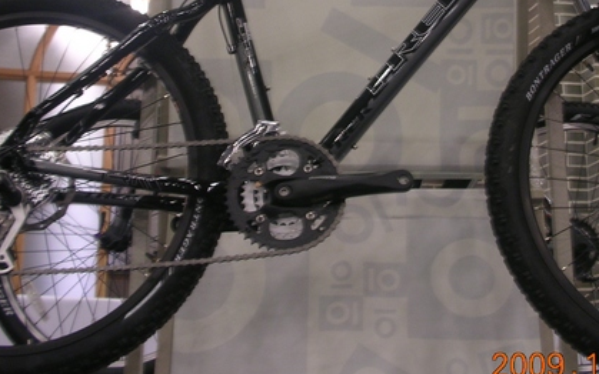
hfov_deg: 32.9
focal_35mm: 62
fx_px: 1012
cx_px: 347
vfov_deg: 20.7
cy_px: 69
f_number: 3
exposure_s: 1/5.7
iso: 50
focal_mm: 5.8
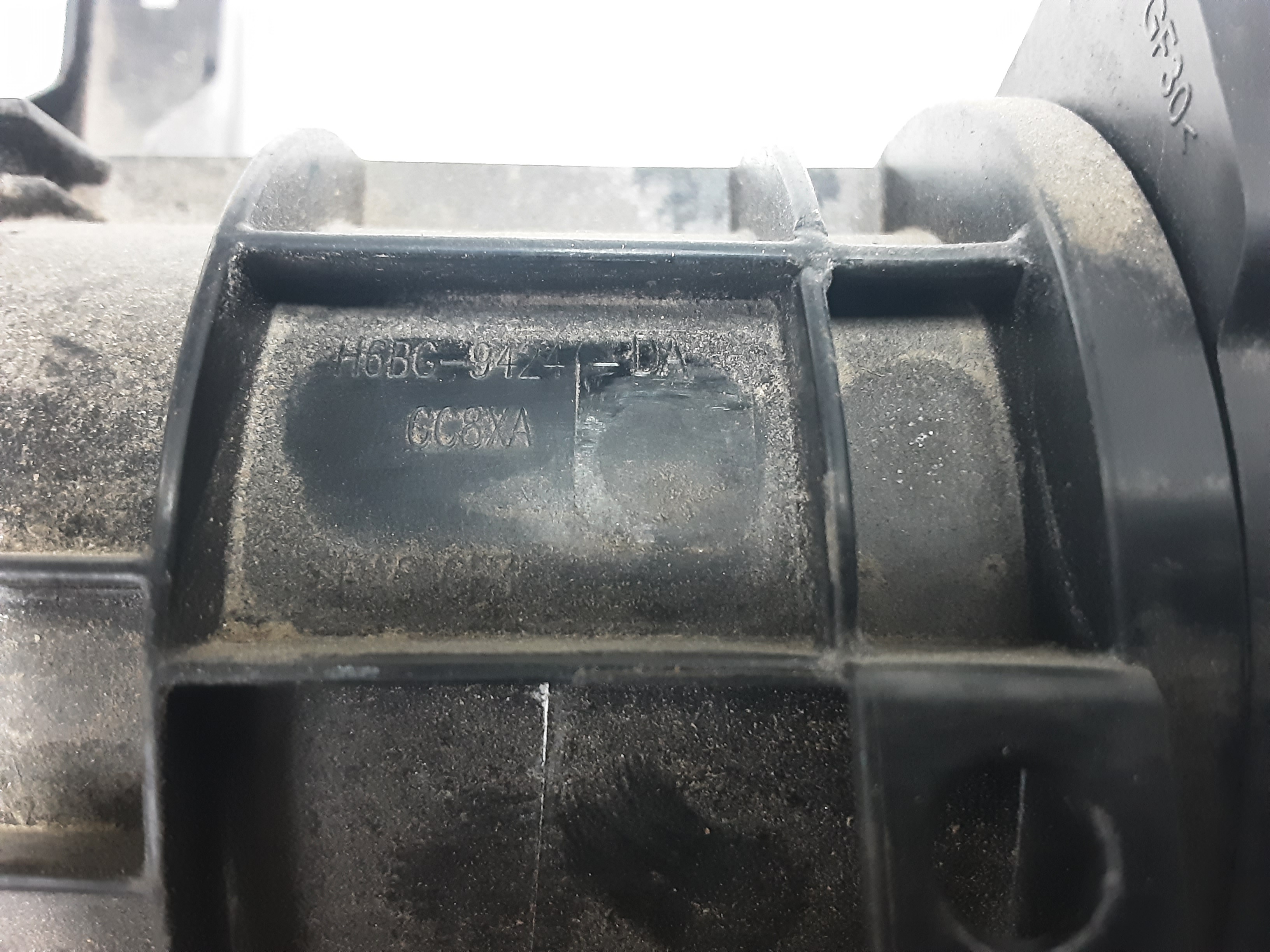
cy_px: 476
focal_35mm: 27
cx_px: 635
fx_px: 991
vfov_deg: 51.4
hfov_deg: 65.3
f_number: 1.9
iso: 400
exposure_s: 1/20
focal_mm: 2.91
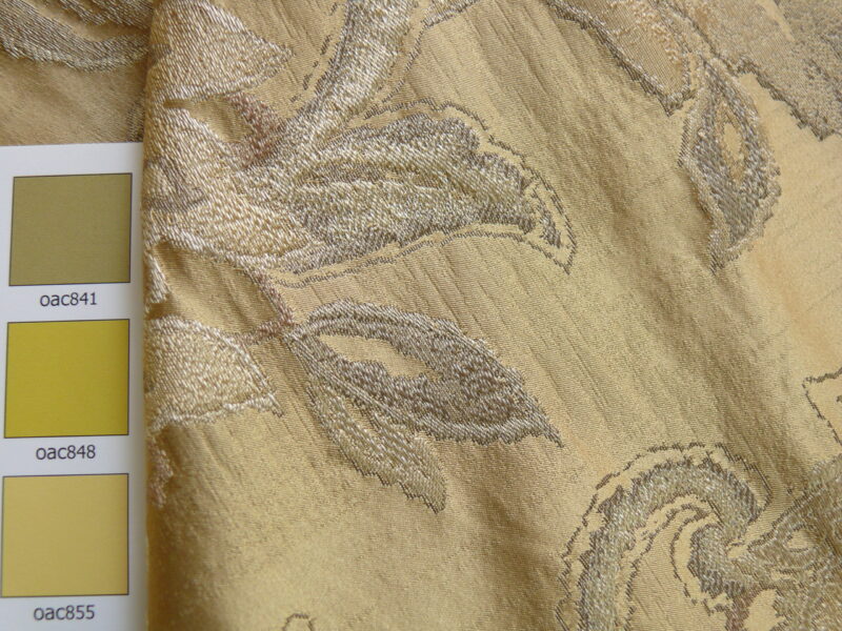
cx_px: 421
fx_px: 1241
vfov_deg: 28.6
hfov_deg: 37.5
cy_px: 316
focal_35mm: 51
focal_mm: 10.9
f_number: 3.2
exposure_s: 1/50
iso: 100
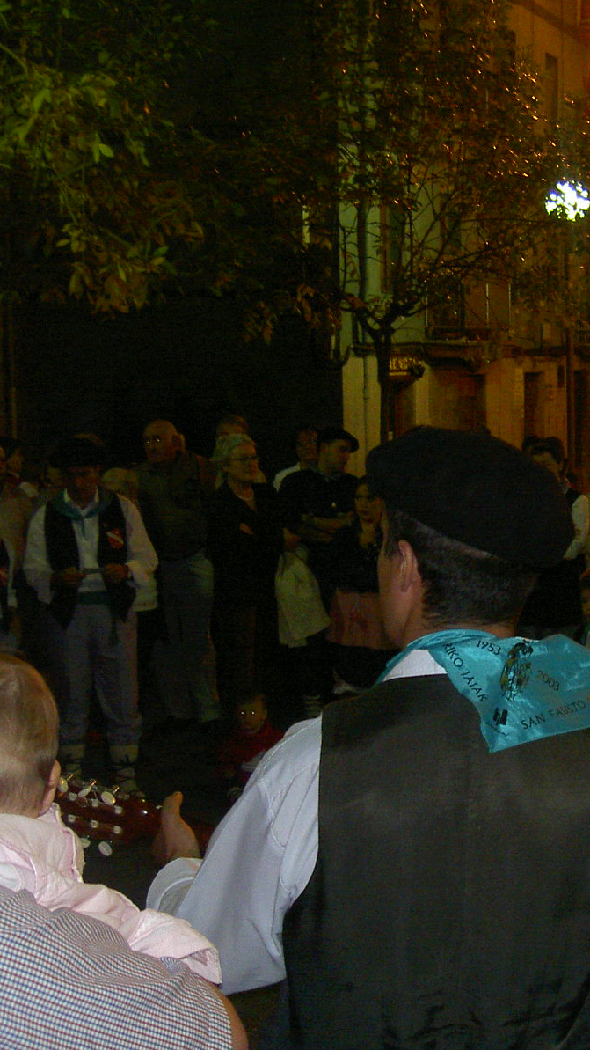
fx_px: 1585
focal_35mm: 57
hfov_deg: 20.7
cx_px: 526
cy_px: 525
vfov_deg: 36.6
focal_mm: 8
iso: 100
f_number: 2.8
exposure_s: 1/59.5
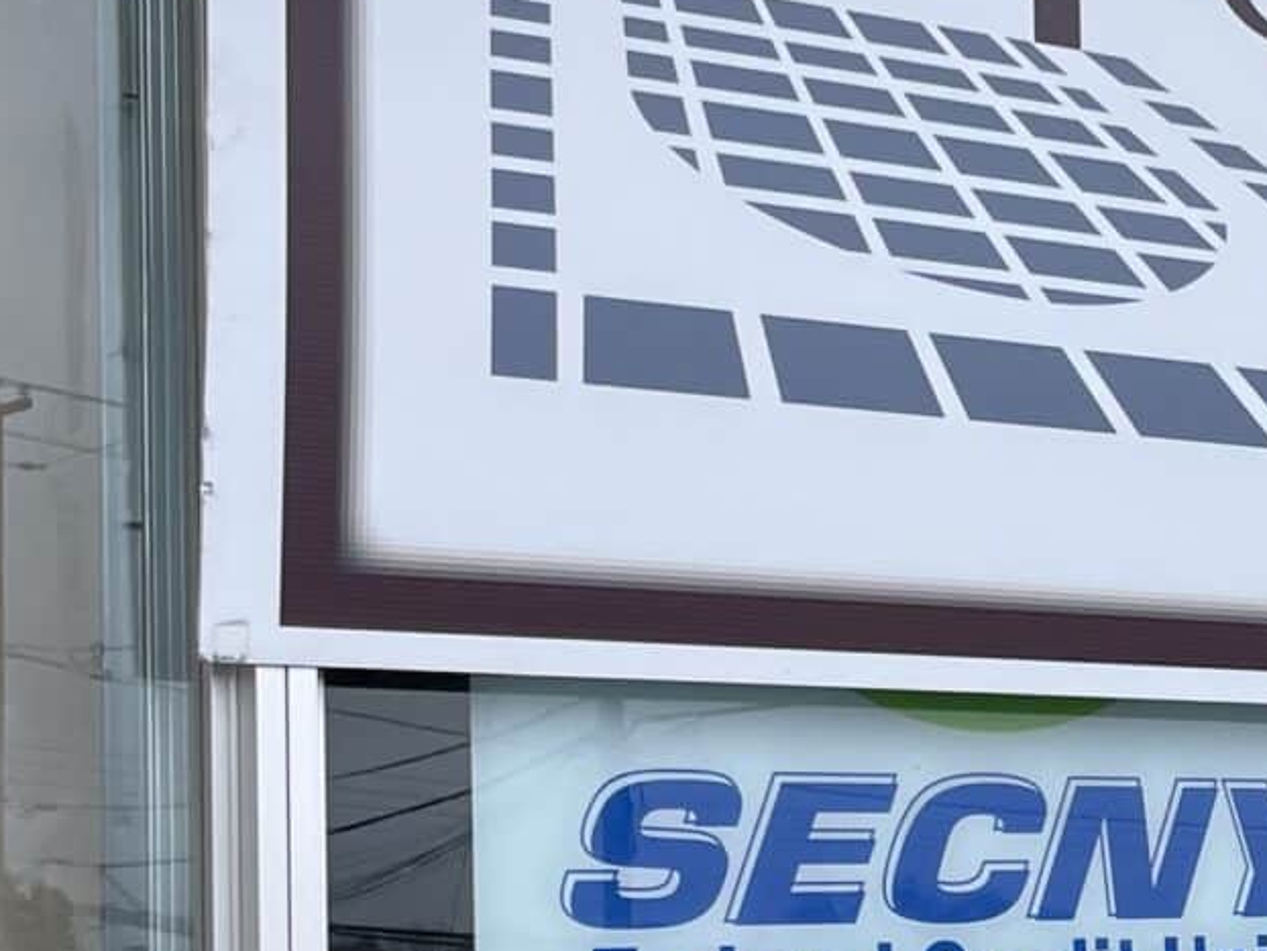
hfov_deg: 16.9
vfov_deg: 13.8
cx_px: 1817
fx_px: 3918
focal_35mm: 107
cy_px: 656
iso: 32
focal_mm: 4.2
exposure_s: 1/868
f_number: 1.6
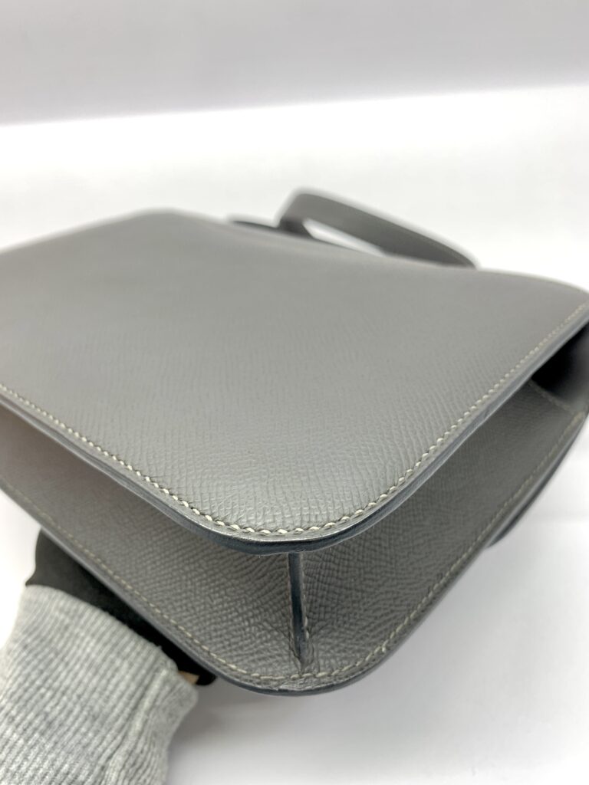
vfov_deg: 67.3
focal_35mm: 26
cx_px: 294
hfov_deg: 53.1
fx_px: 590
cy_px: 392
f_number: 1.8
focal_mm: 4.25
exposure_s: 1/50
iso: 50
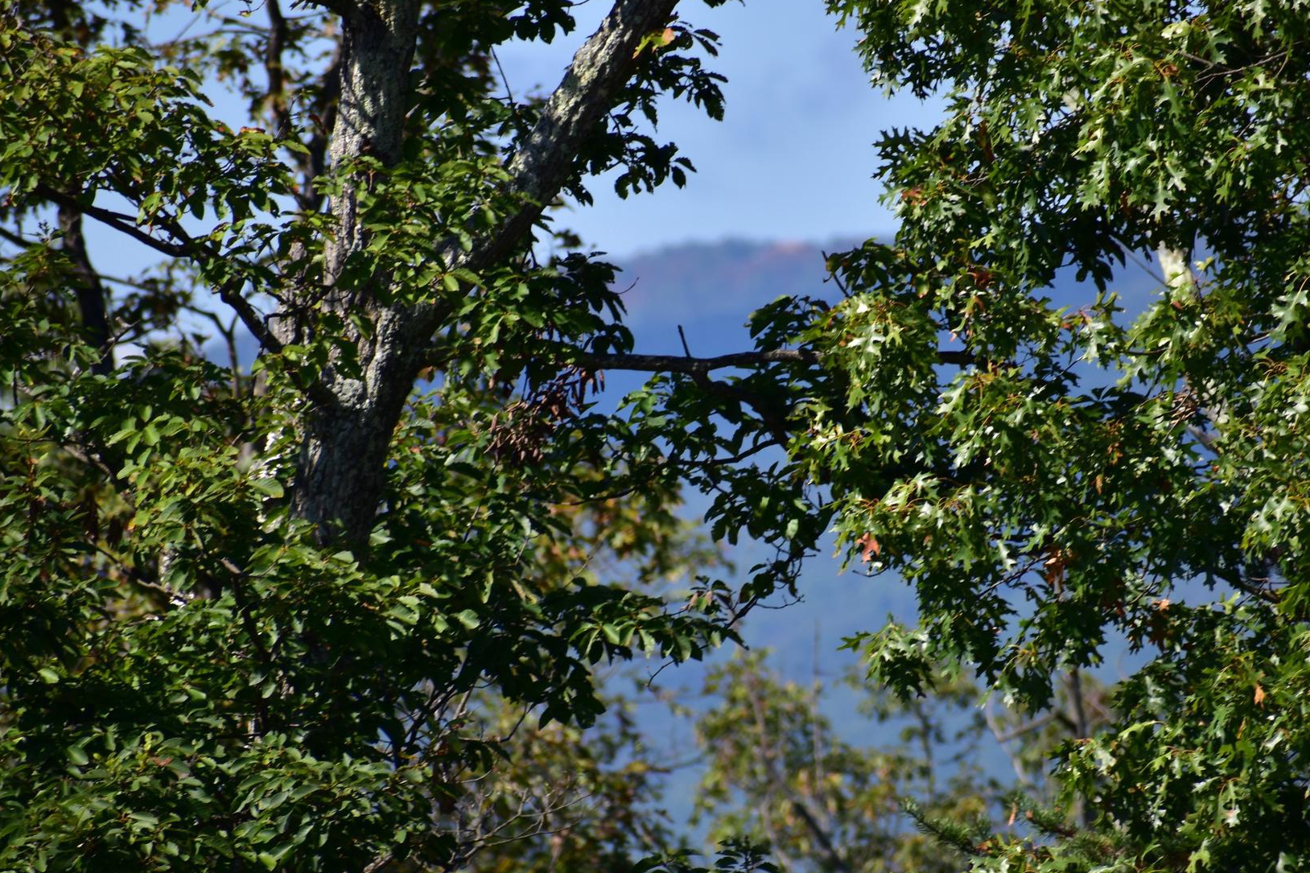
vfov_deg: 2.4
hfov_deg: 3.6
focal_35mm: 566
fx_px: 20593
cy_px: 494
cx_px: 686
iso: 200
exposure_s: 1/640
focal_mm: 300
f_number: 6.3
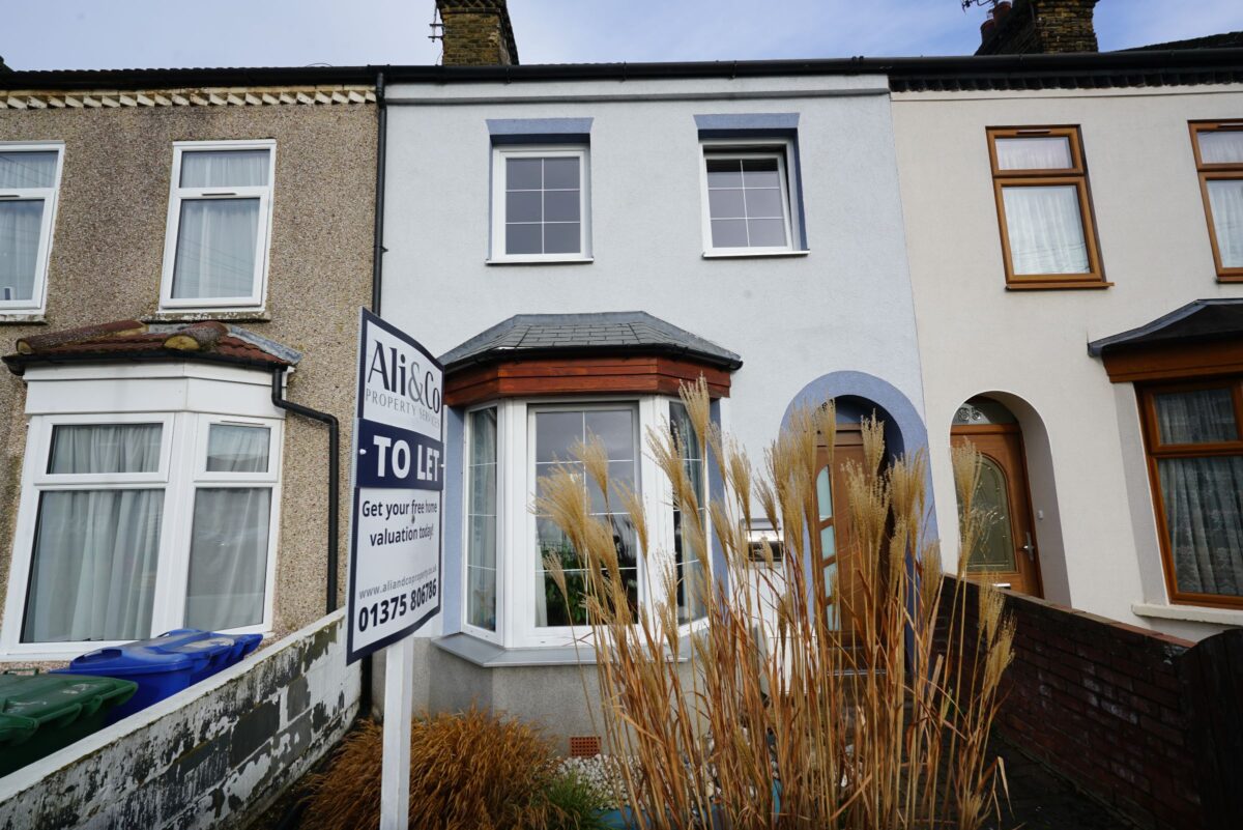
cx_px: 622
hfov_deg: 96.7
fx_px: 553
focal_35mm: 16
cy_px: 415
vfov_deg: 73.8
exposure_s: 1/80
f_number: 11
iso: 100
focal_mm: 16
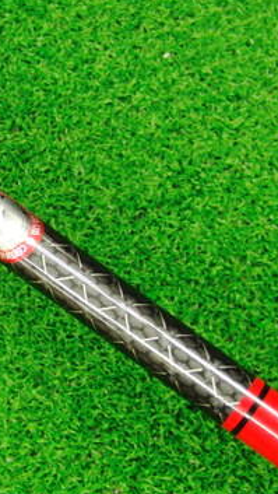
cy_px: 207
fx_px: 955
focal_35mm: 73
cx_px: -22
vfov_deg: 28.9
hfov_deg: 16.1
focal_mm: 6.42
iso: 400
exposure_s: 1/25
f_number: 3.6
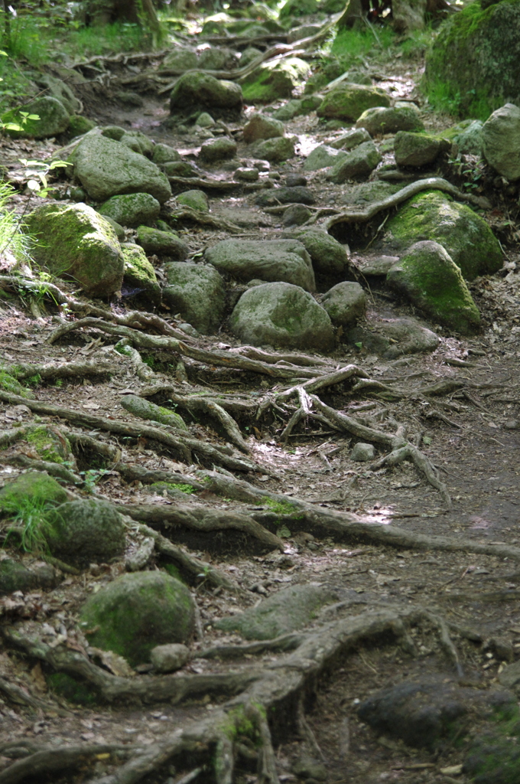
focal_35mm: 75
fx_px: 1629
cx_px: 260
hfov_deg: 18.1
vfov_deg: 27.0
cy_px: 392
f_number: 2.8
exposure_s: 1/100
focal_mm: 50
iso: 1600
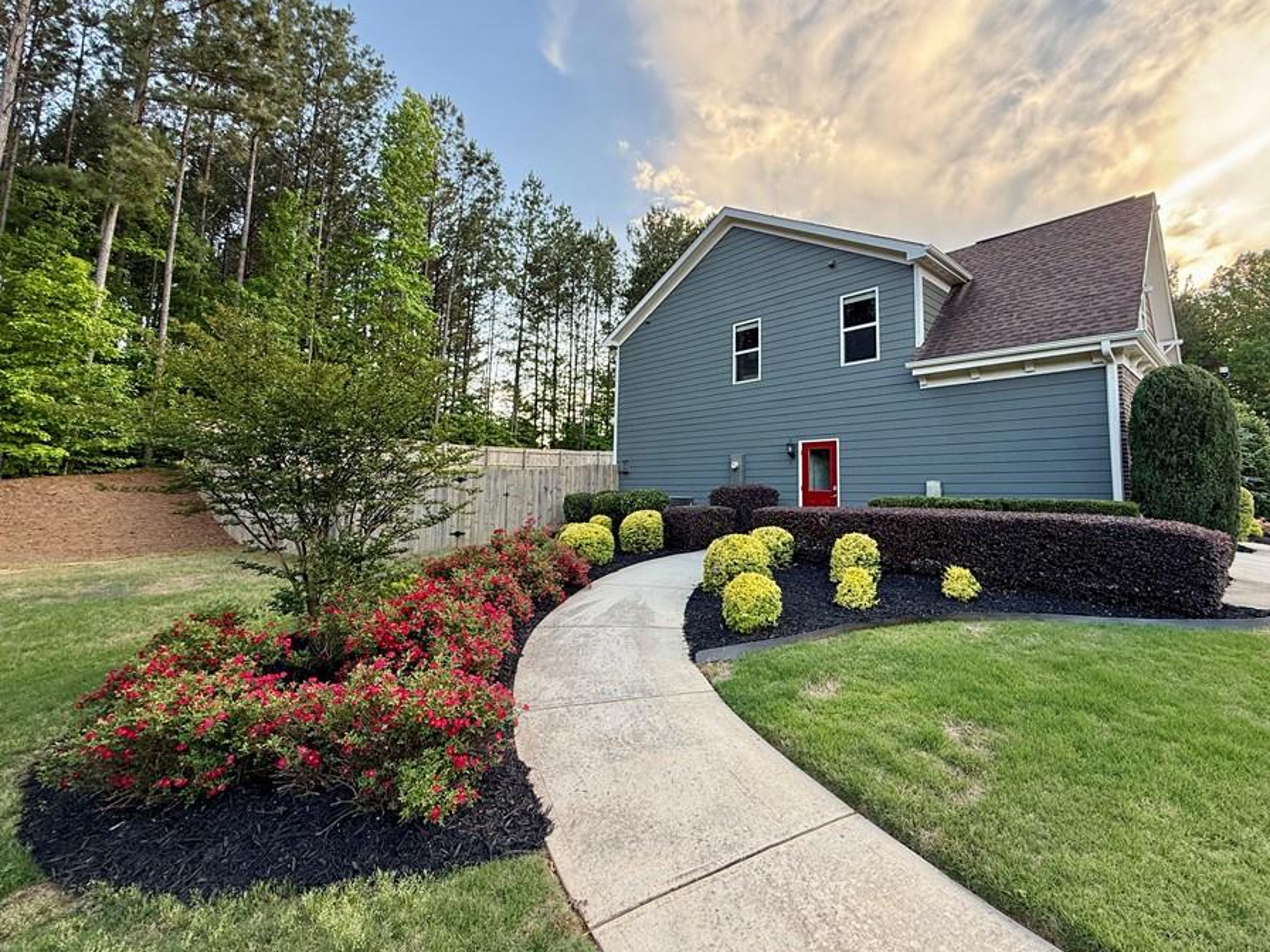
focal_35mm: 16
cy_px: 432
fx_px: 587
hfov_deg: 94.0
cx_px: 714
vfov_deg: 77.9
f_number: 2.2
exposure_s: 1/159
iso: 64
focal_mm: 2.22
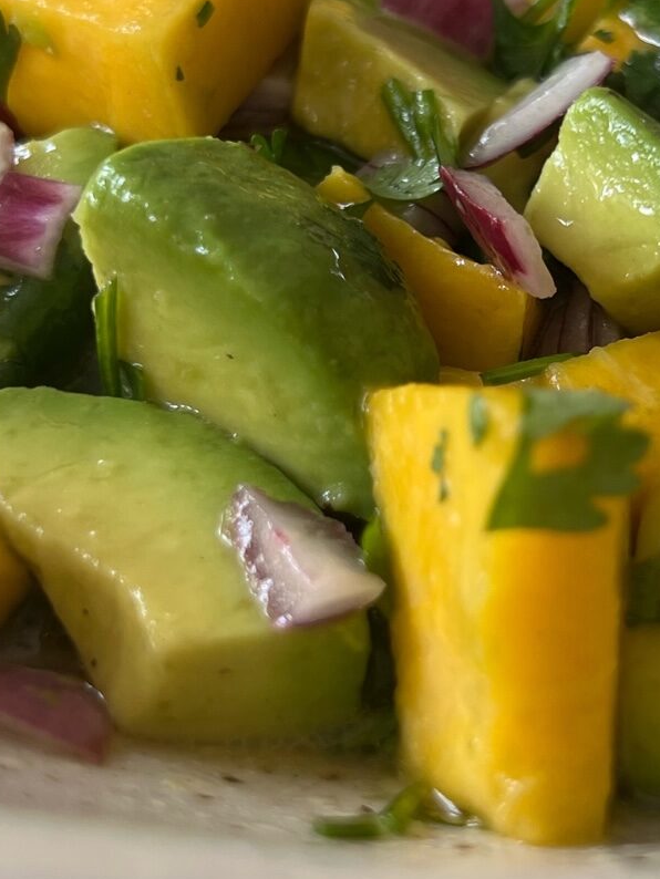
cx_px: 527
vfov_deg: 29.3
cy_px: 380
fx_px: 1677
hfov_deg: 22.0
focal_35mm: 66
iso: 80
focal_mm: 5.7
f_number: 1.5
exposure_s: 1/121
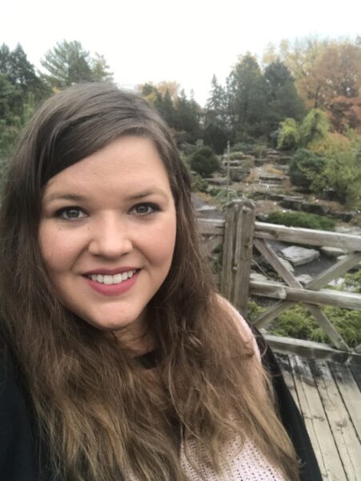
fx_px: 444
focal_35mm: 32
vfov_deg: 56.8
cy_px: 240
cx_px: 180
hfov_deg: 44.2
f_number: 2.2
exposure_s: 1/60
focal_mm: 2.87
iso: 32
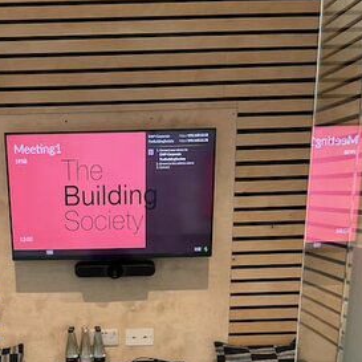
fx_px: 663
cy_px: 436
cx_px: 103
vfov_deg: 27.0
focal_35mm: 56
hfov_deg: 30.2
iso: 100
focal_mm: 4.2
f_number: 1.6
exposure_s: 1/100
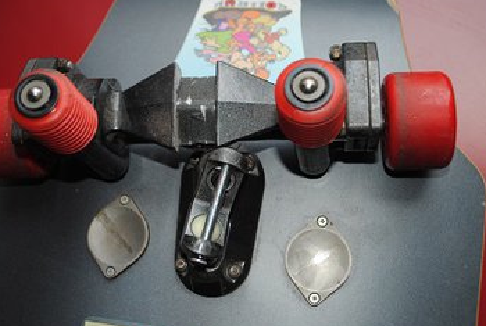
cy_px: 153
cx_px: 229
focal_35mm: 48
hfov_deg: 41.0
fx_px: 649
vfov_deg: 28.2
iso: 200
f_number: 4.5
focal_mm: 28
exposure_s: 1/60
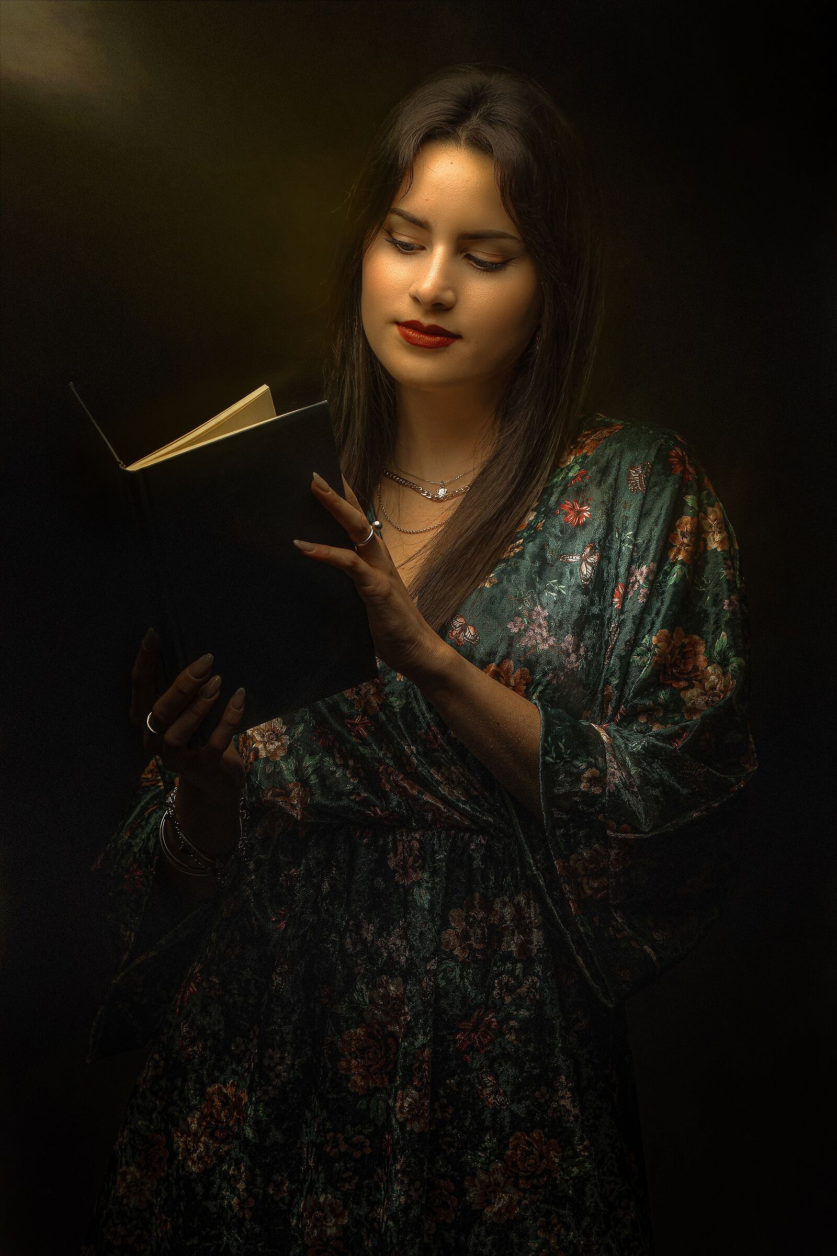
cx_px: 418
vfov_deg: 23.9
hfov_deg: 16.1
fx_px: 2964
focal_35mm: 85
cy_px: 628
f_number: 7.1
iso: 100
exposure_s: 1/200
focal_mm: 85
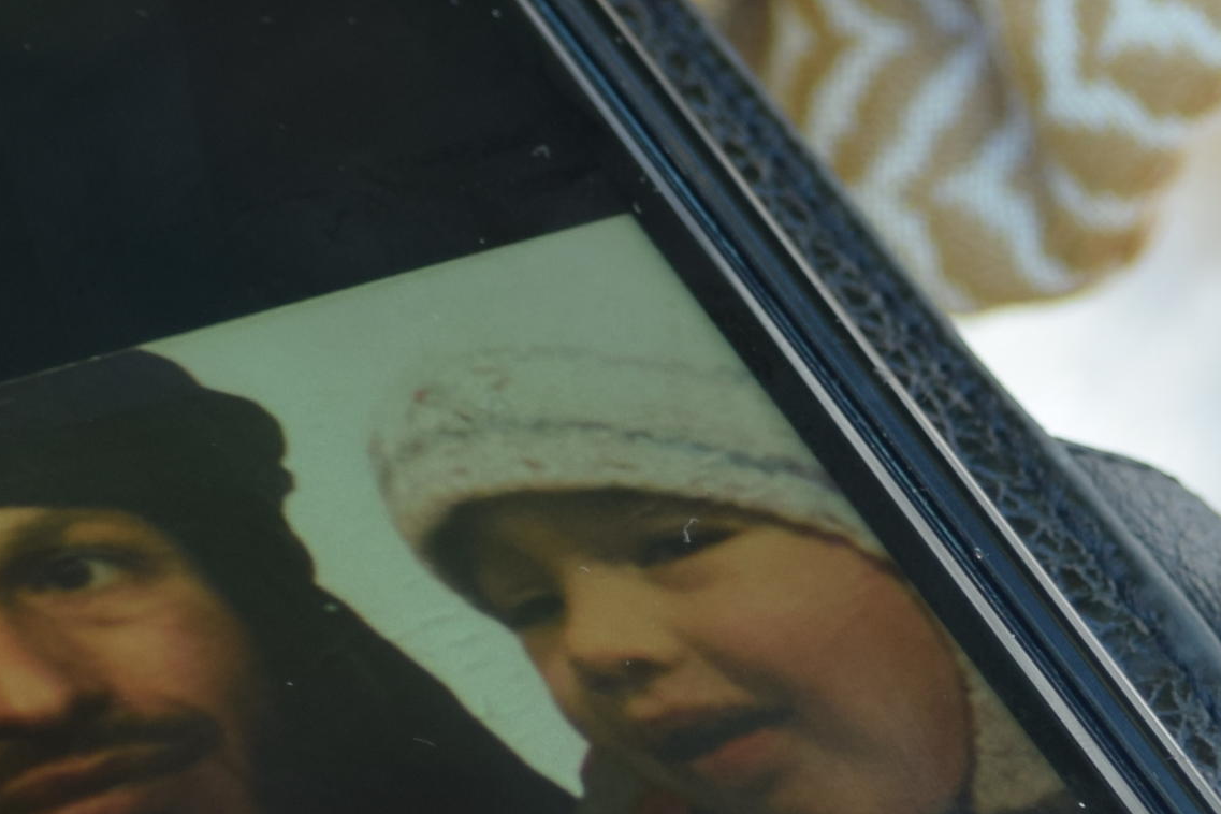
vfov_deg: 2.5
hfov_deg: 3.8
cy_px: 758
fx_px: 18347
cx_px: 1595
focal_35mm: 541
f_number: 4.8
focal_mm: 82
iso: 100
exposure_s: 1/60
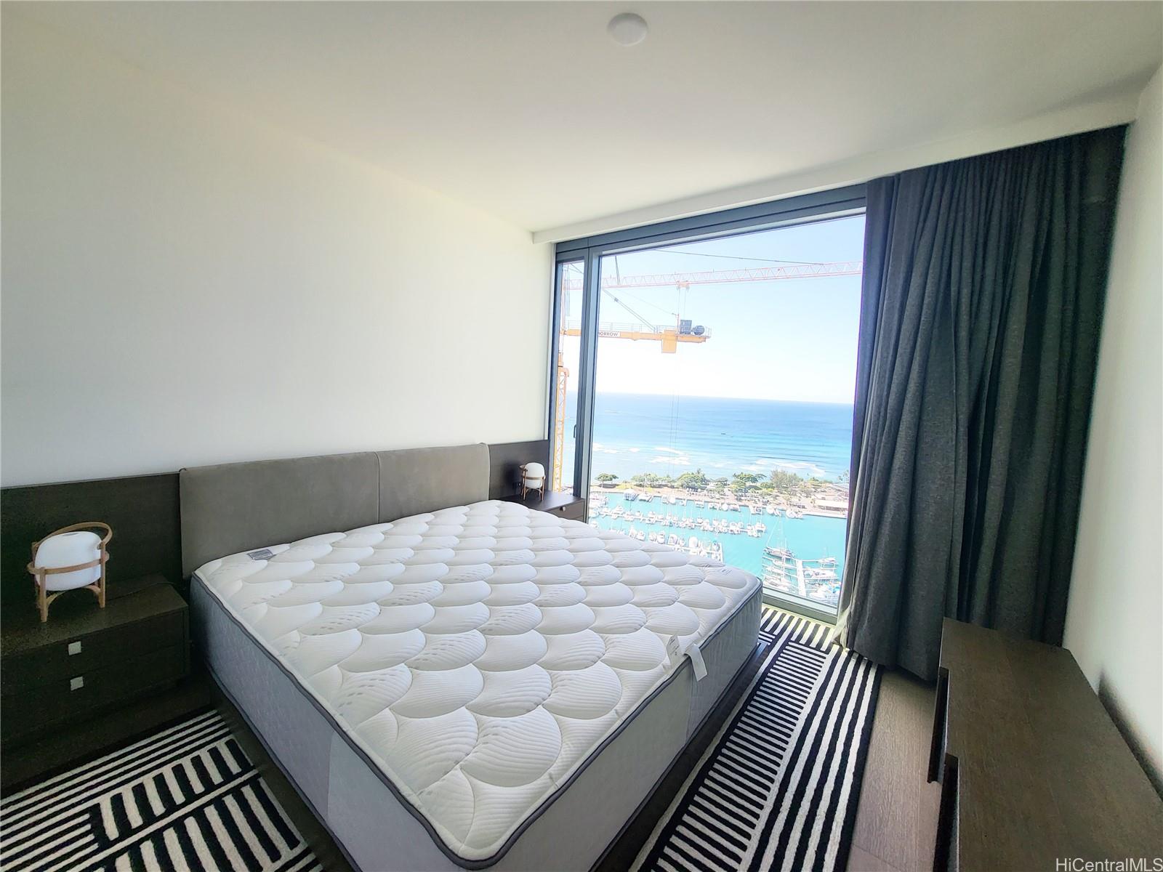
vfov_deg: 89.9
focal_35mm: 13
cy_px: 436
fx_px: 437
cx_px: 582
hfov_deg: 106.2
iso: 32
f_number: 2.2
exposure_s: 1/253
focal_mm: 1.74
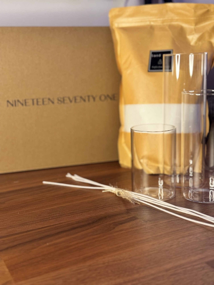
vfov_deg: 39.7
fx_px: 396
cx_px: 107
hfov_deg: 30.3
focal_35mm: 48
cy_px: 142
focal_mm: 6.76
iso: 320
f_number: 1.78
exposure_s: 1/40
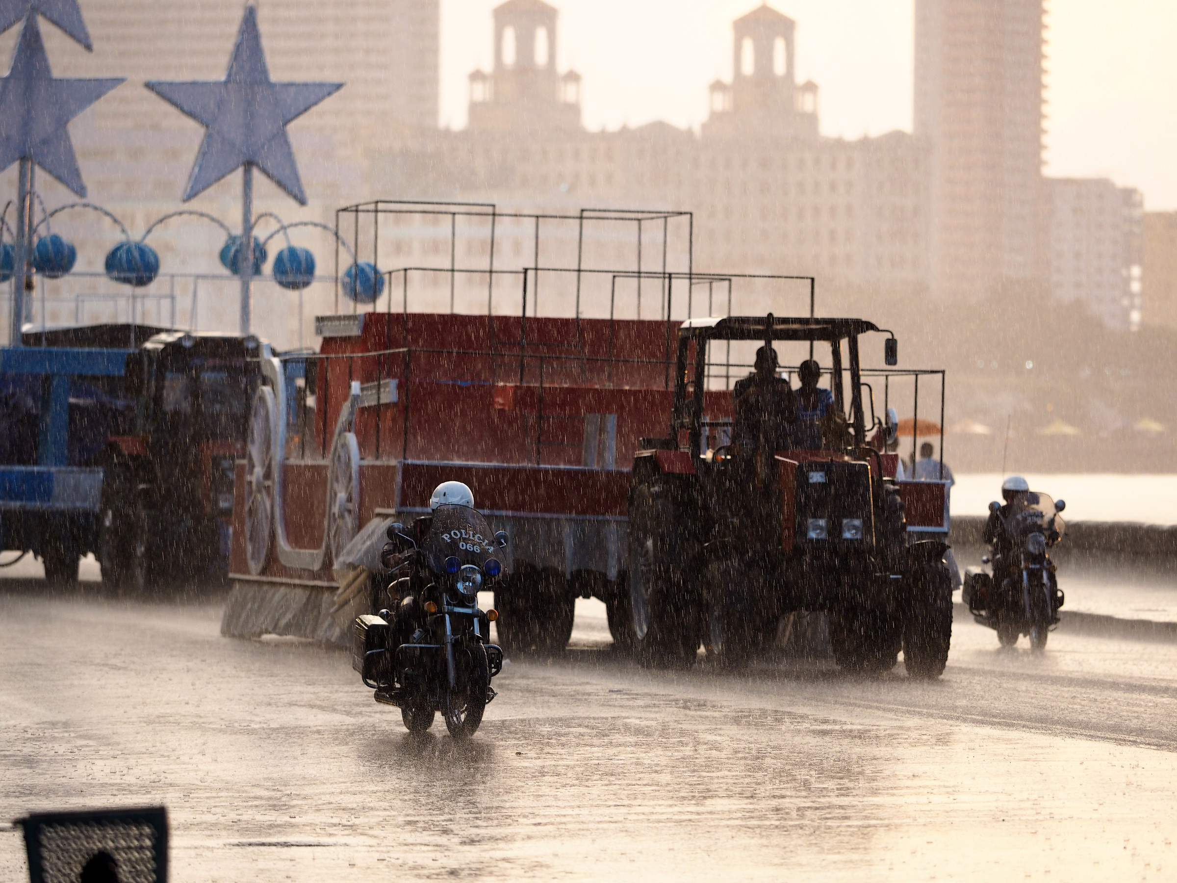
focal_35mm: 300
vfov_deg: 5.0
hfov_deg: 6.6
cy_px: 442
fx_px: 10200
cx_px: 588
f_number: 2.8
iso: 320
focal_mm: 150
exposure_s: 1/250
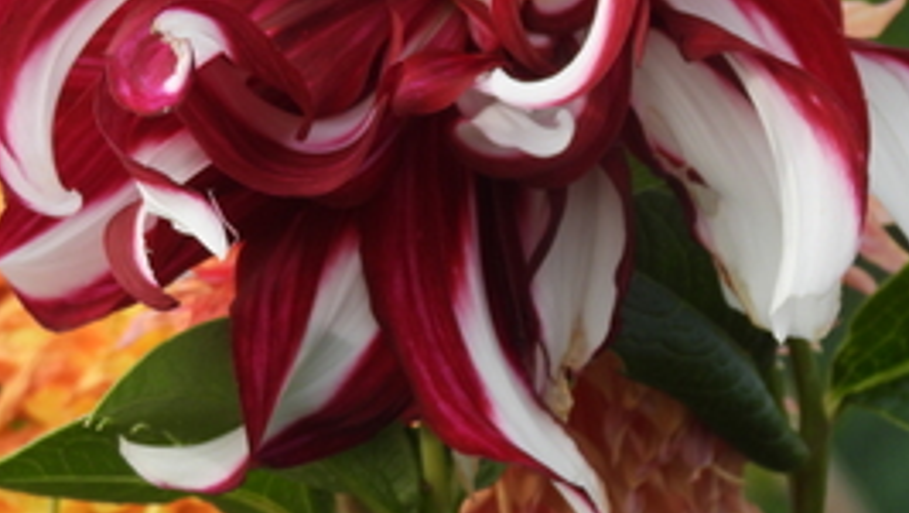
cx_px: 335
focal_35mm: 348
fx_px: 8393
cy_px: -43
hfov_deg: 6.2
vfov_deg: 3.5
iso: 100
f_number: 4.5
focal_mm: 33
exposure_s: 1/200
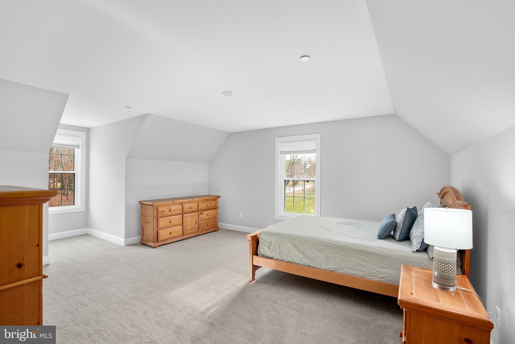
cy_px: 172
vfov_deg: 73.8
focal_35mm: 16
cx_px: 258
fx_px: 229
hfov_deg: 96.7
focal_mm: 16
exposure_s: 1/3
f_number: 6.3
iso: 100
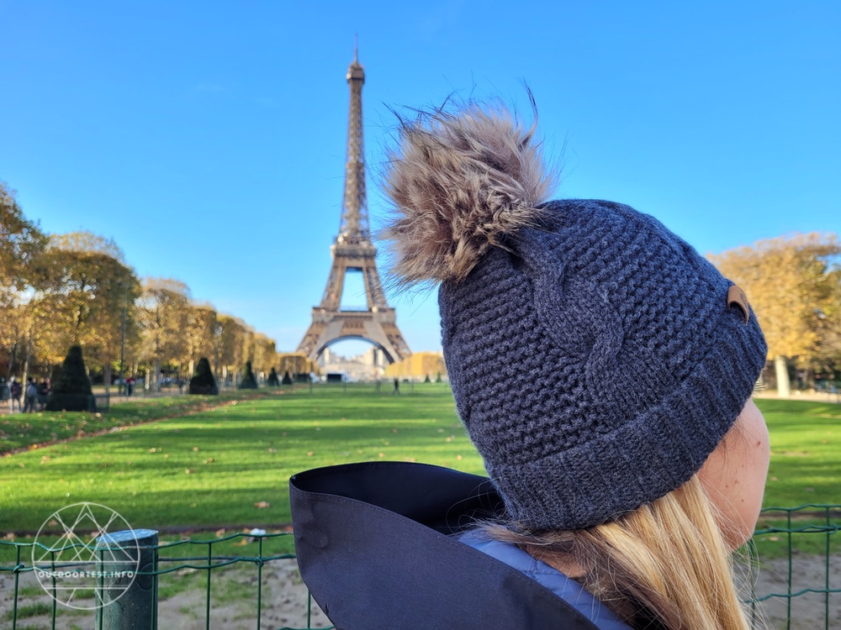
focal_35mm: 26
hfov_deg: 67.3
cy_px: 315
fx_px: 632
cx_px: 420
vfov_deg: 53.1
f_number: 1.8
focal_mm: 5.4
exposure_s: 1/405
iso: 40
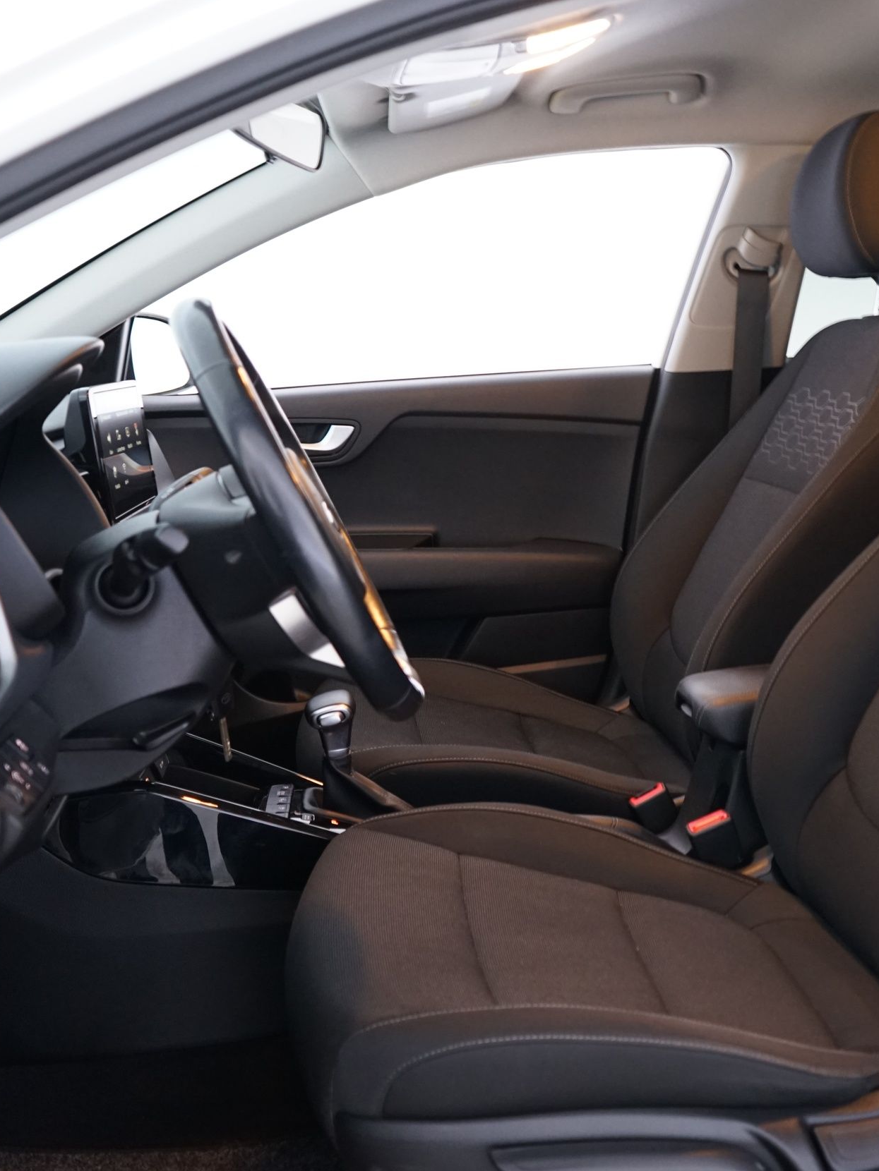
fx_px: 1422
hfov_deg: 34.2
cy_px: 586
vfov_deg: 44.8
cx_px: 545
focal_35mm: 42
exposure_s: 1/20
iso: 2000
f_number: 4
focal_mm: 29
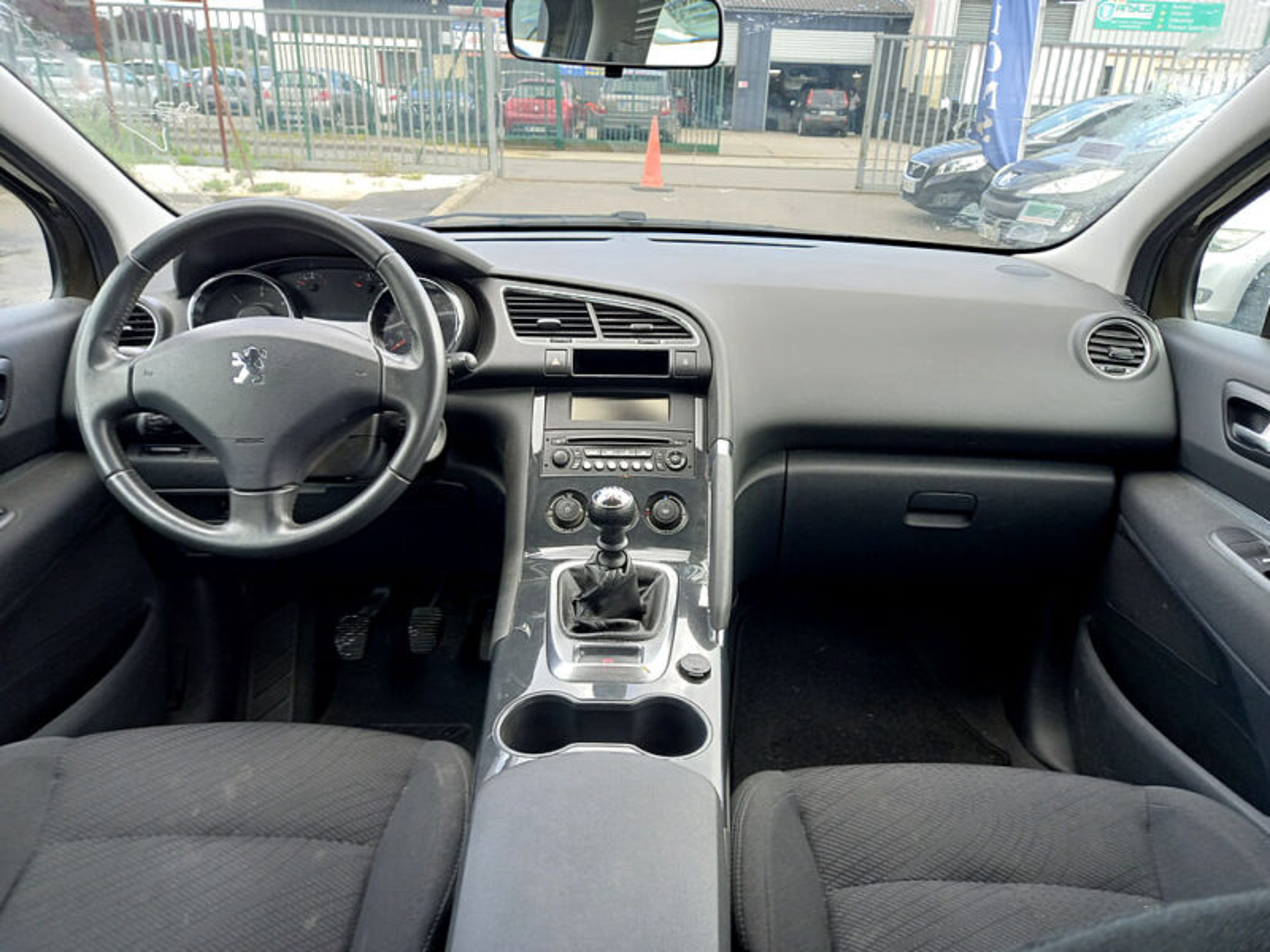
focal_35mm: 25
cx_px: 635
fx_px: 917
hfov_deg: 69.4
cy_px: 476
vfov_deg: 54.9
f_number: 2
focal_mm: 4.6
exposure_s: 1/50
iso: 40
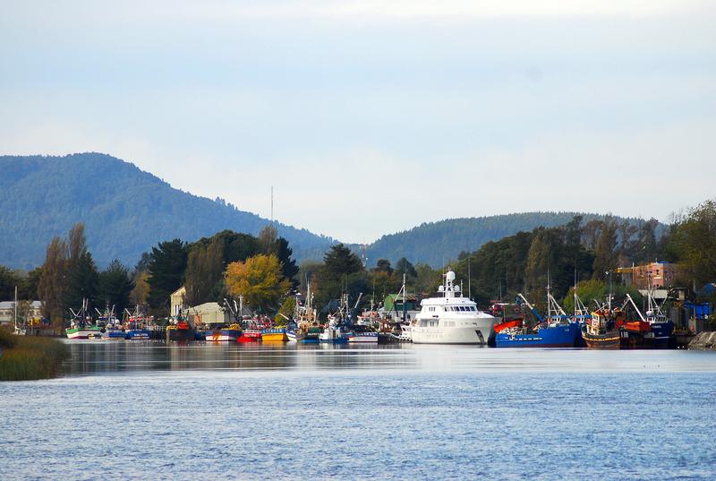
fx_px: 4933
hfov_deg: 8.3
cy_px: 240
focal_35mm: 248
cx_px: 358
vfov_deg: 5.6
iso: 250
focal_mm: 165
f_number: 4.8
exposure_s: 1/1000
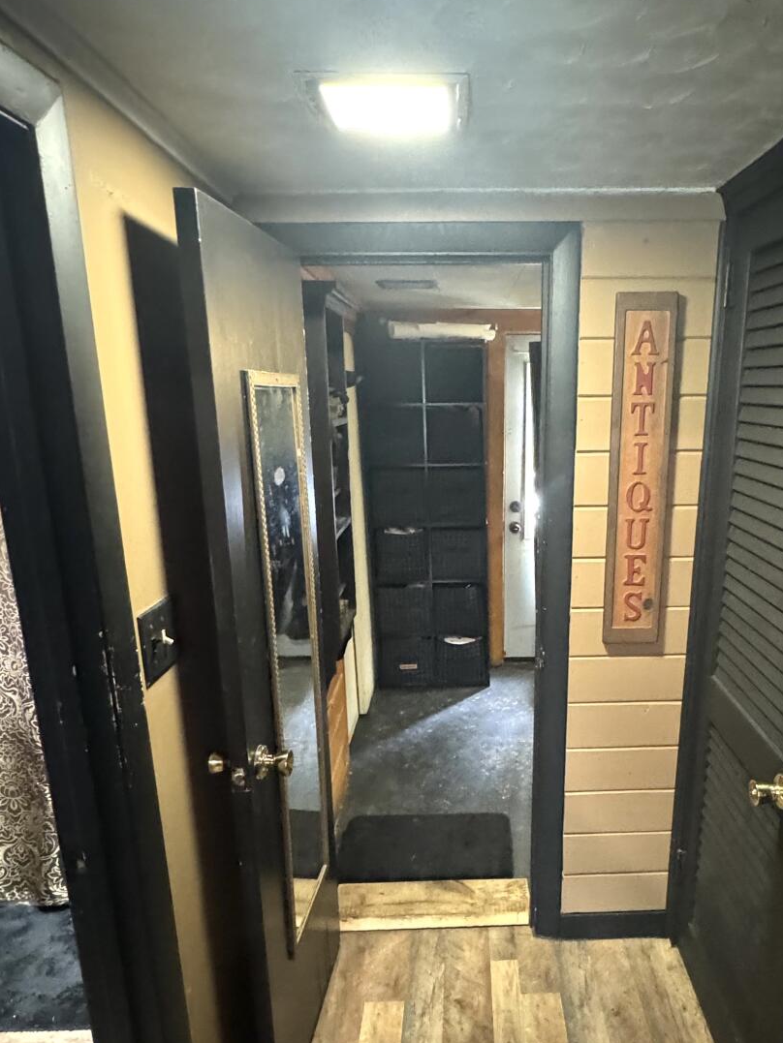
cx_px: 492
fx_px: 784
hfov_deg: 52.5
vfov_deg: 66.8
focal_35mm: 26
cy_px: 613
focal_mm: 2.22
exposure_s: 1/30
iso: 1250
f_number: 2.2
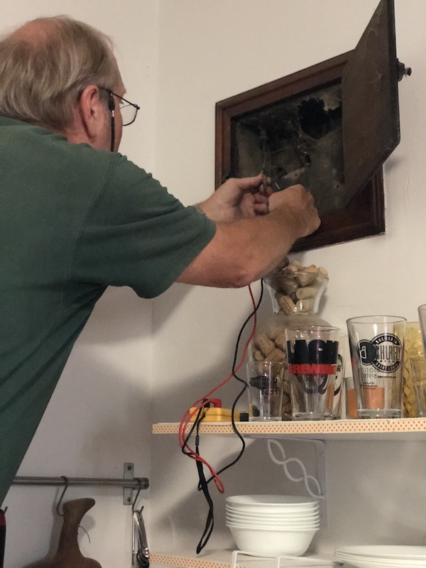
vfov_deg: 33.8
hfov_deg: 25.7
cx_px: 213
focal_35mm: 57
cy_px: 284
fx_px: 935
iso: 1250
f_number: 2.8
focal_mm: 6.6
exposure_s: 1/60
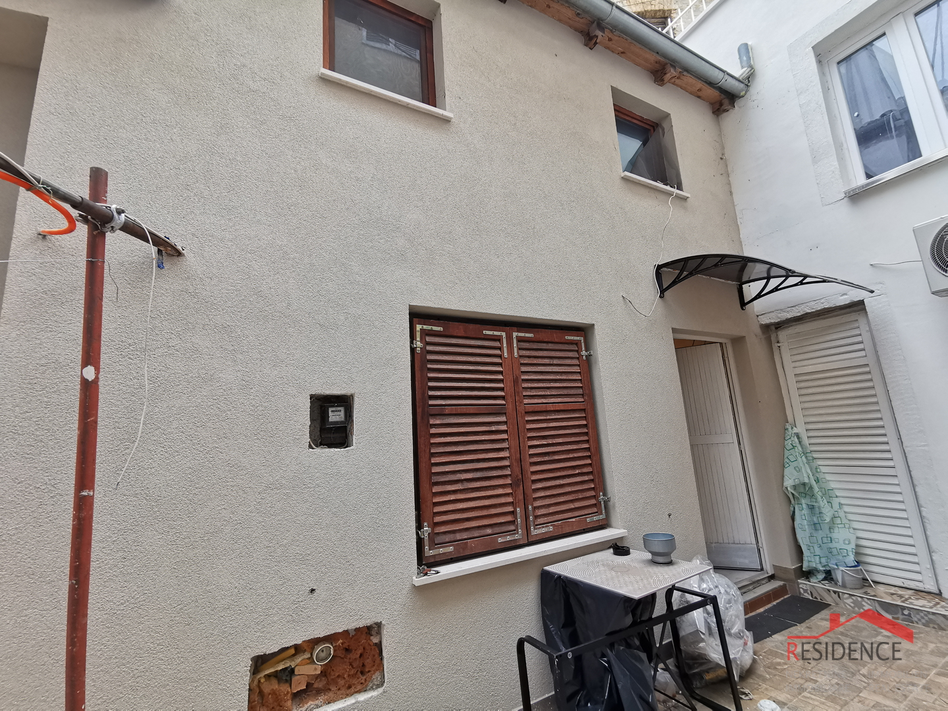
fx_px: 438
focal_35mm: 16
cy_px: 356
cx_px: 474
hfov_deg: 94.5
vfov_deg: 78.1
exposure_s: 1/120
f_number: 2.2
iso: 80
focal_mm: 2.35
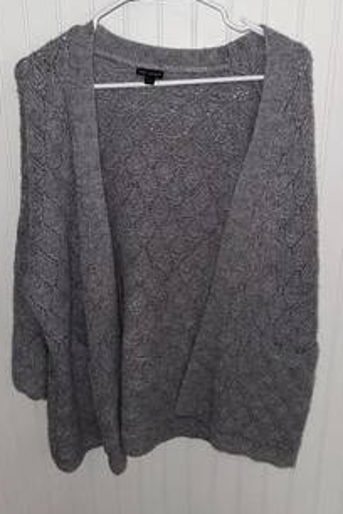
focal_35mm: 31
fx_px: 443
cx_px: 165
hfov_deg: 42.3
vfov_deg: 60.2
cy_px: 232
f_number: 1.78
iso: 100
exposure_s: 1/37
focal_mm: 6.76
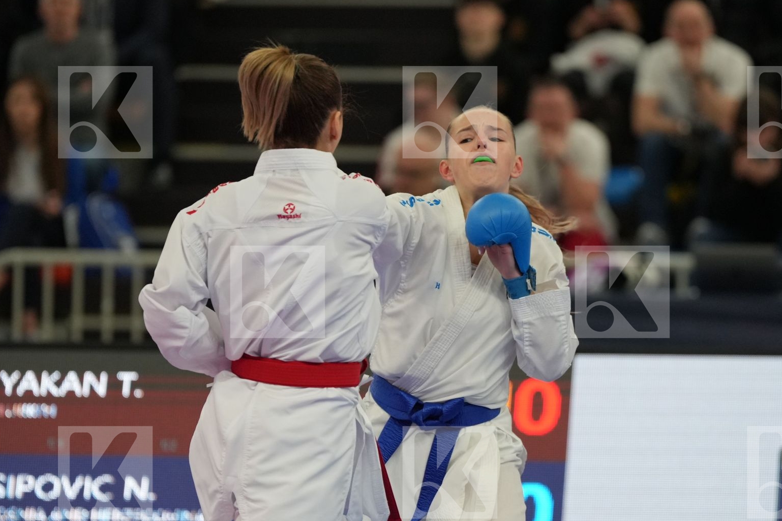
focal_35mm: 351
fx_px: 7625
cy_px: 292
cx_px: 450
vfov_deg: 3.9
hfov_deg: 5.9
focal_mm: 200
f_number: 2.8
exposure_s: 1/1000
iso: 1600
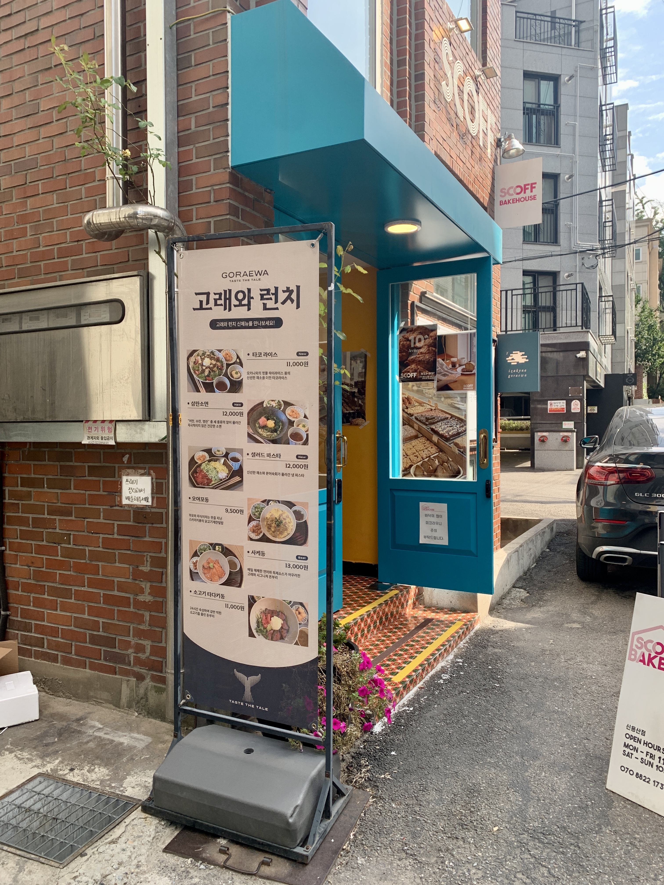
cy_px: 442
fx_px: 665
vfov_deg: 67.3
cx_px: 332
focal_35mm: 26
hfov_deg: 53.1
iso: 25
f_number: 1.8
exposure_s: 1/407
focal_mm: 4.25
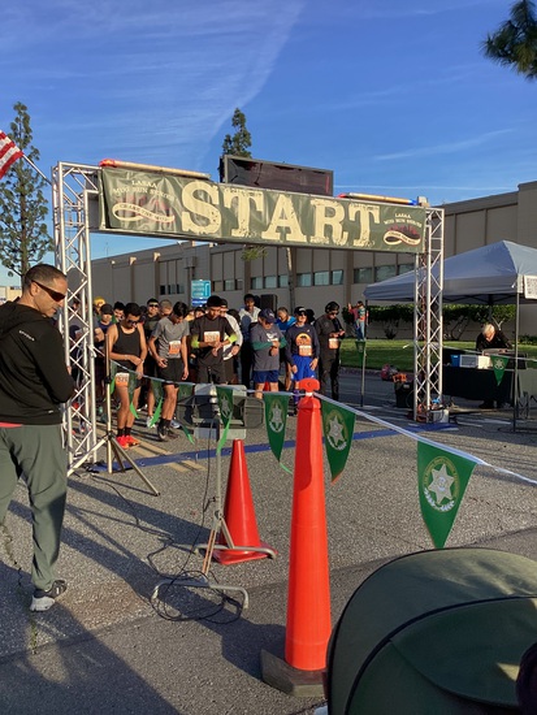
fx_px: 641
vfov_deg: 58.3
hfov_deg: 45.5
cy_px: 358
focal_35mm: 31
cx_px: 268
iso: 25
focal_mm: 3.3
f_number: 2.4
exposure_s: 1/696
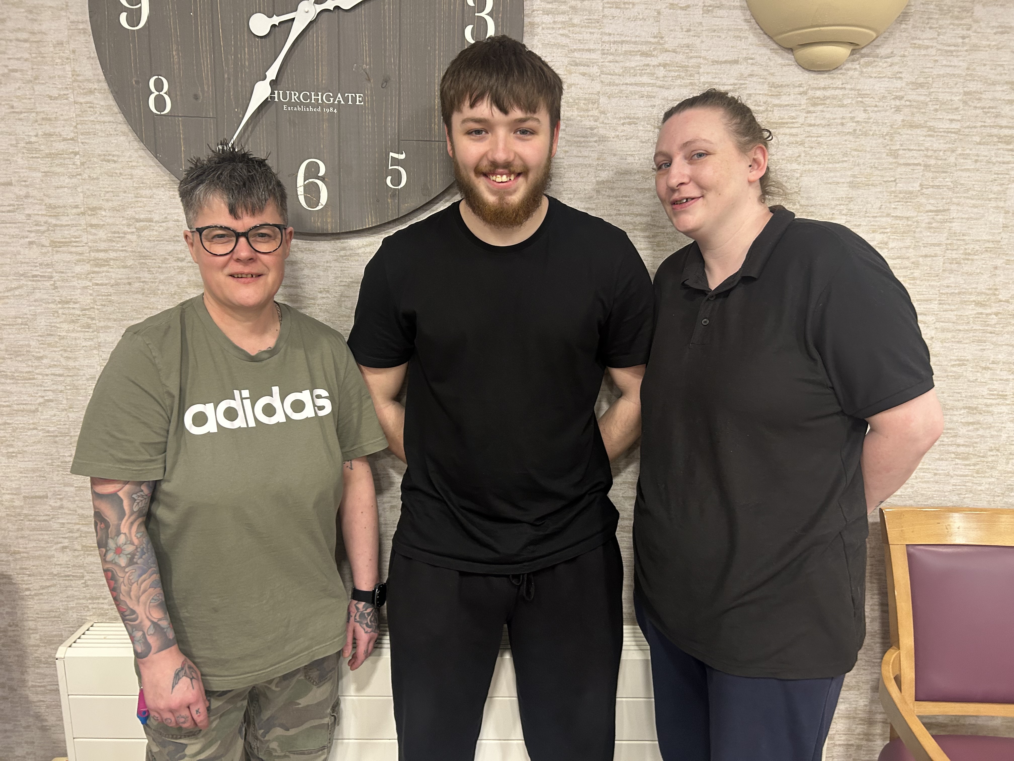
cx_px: 507
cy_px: 380
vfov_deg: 53.1
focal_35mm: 26
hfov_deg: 67.3
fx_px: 762
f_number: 1.5
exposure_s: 1/50
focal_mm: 5.7
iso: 200
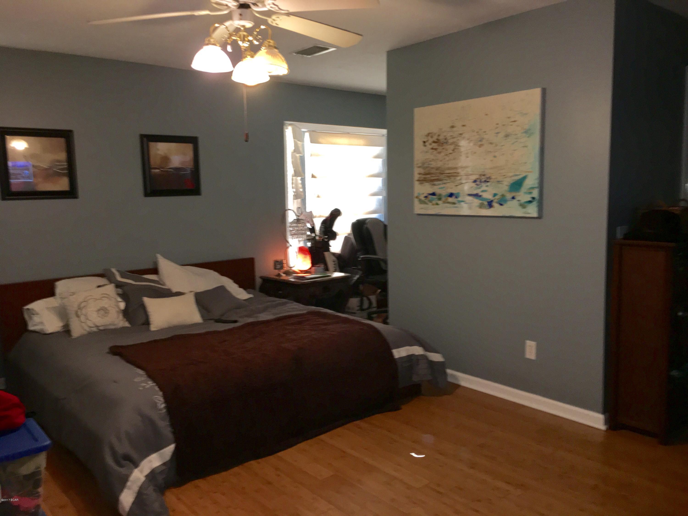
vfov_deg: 48.2
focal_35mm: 29
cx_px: 344
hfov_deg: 61.7
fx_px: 576
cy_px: 258
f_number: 2.2
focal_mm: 4.15
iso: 80
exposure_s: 1/17
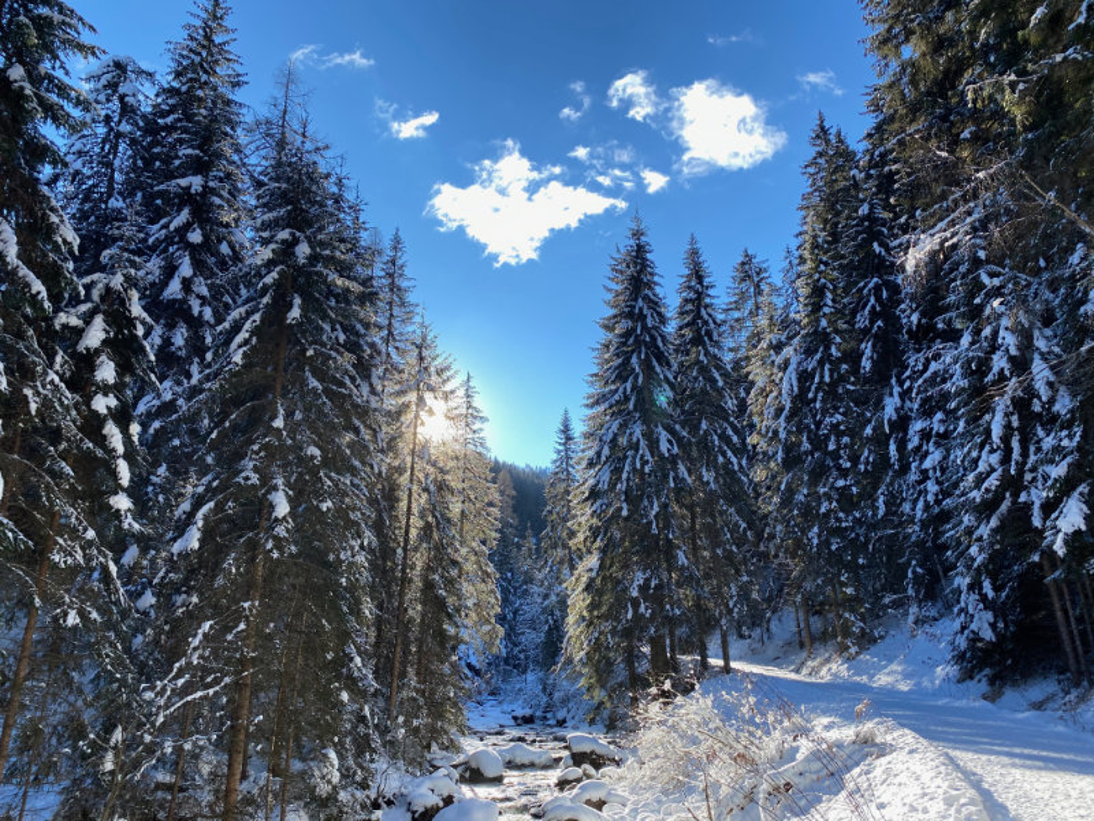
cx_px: 547
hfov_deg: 67.3
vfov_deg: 53.1
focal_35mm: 26
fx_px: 822
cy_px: 410
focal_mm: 4.2
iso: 32
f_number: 1.8
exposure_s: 1/1754
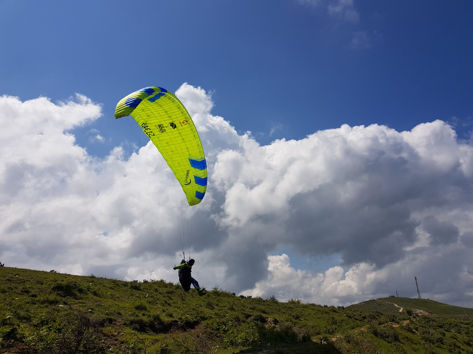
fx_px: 355
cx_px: 236
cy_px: 177
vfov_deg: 53.1
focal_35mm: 26
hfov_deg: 67.3
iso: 40
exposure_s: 1/6768
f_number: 1.7
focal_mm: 4.2
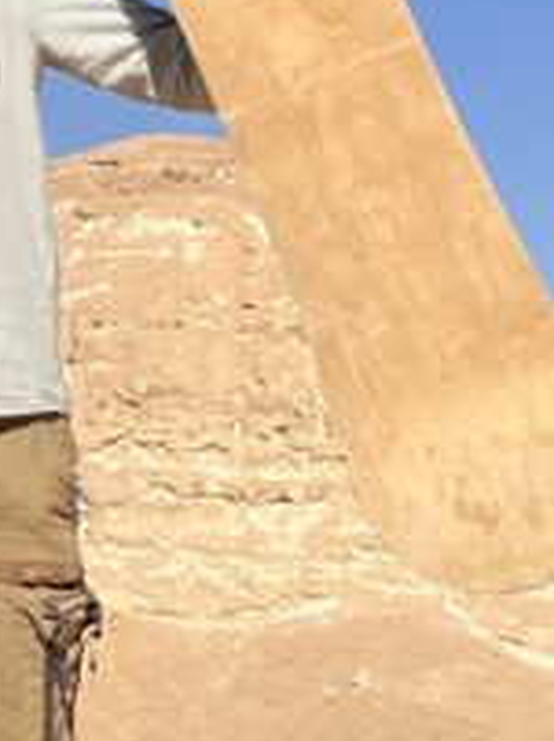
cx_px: -734
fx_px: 2823
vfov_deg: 14.8
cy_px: 66
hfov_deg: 10.0
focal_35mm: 132
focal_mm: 5.1
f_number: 1.6
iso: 50
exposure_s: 1/5848
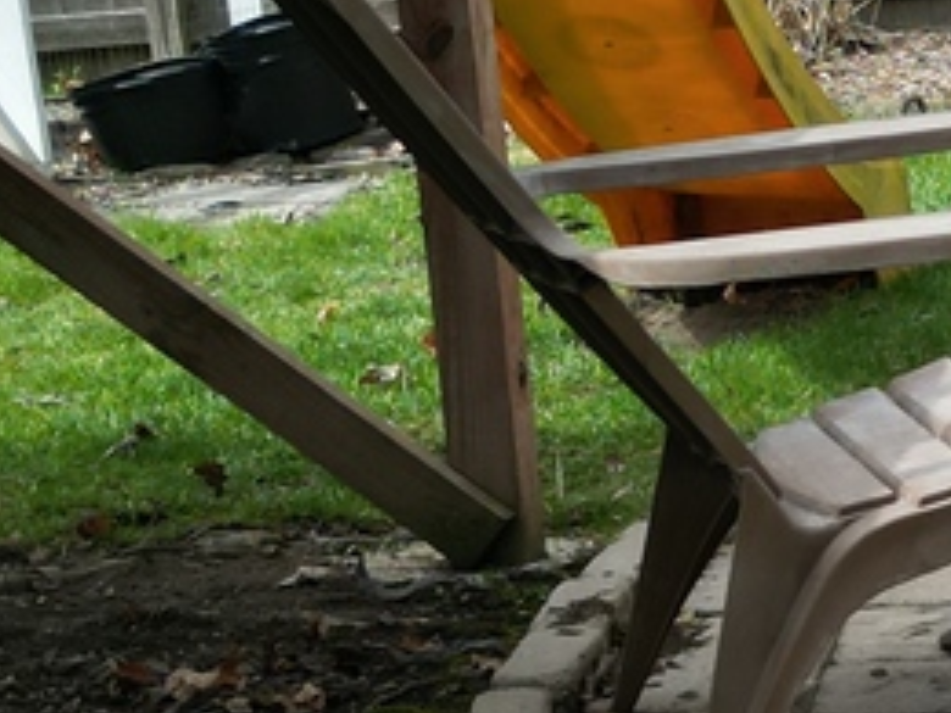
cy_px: 764
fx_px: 3654
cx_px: 1833
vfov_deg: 11.0
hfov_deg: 13.1
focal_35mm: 133
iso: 150
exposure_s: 1/800
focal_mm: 6.72
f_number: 1.7
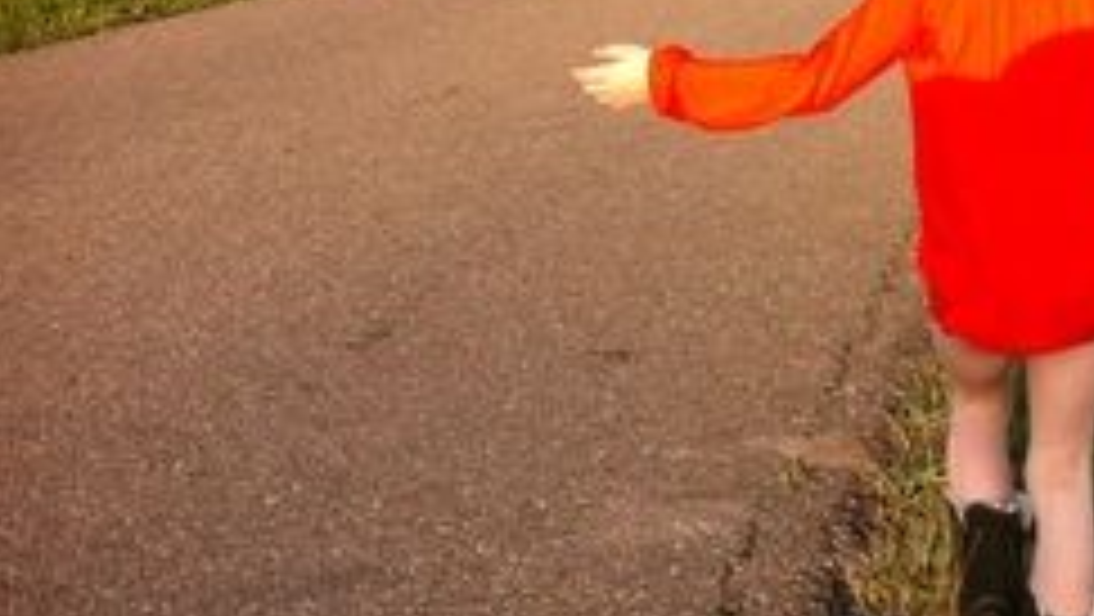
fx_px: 2090
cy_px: 135
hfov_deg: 28.0
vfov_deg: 16.7
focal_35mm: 72
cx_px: 1022
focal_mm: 3.85
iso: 80
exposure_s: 1/511
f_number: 2.8
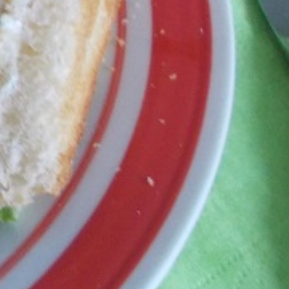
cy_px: -22
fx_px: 1237
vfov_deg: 13.1
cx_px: -331
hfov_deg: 11.6
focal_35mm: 131
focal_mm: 4.6
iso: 200
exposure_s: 1/25
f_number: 3.2
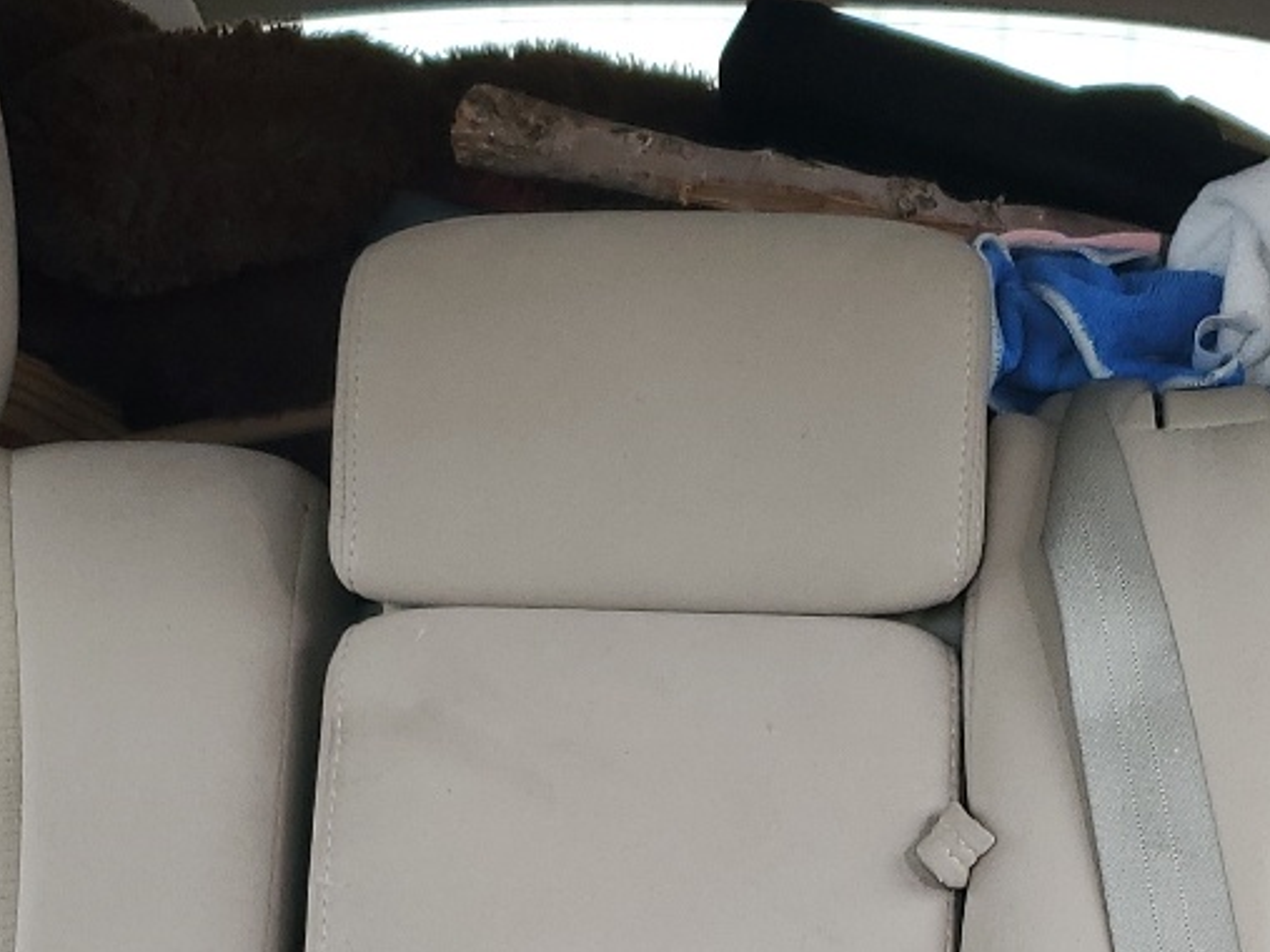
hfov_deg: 23.8
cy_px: 1162
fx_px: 3008
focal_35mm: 82
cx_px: 654
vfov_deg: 17.1
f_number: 1.5
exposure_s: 1/132
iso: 50
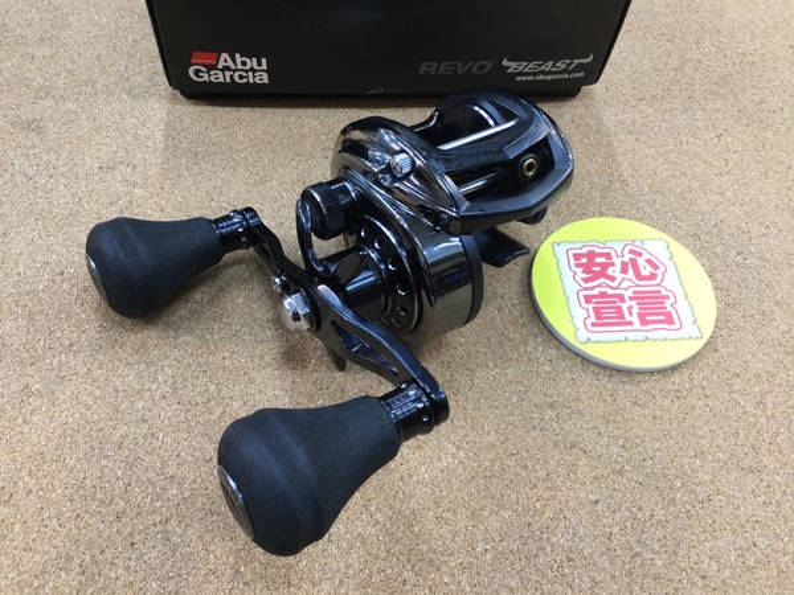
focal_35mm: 31
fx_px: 711
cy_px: 298
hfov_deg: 58.4
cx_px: 397
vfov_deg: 45.4
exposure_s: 1/30
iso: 50
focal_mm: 3.3
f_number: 2.4
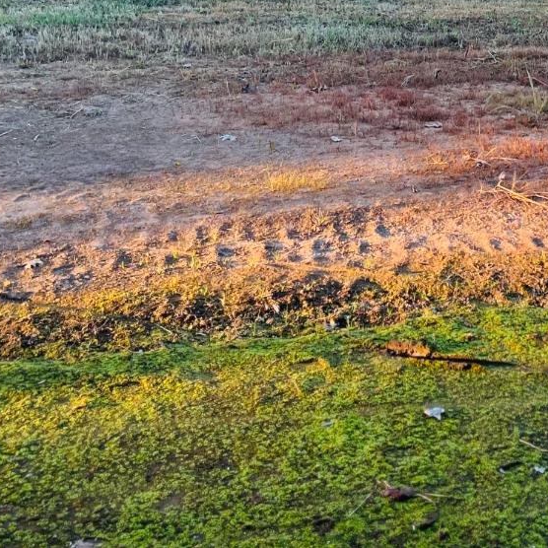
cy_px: -5
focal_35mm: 62
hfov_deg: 26.8
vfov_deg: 26.2
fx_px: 1110
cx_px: 494
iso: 50
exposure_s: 1/586
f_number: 1.6
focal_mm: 5.1
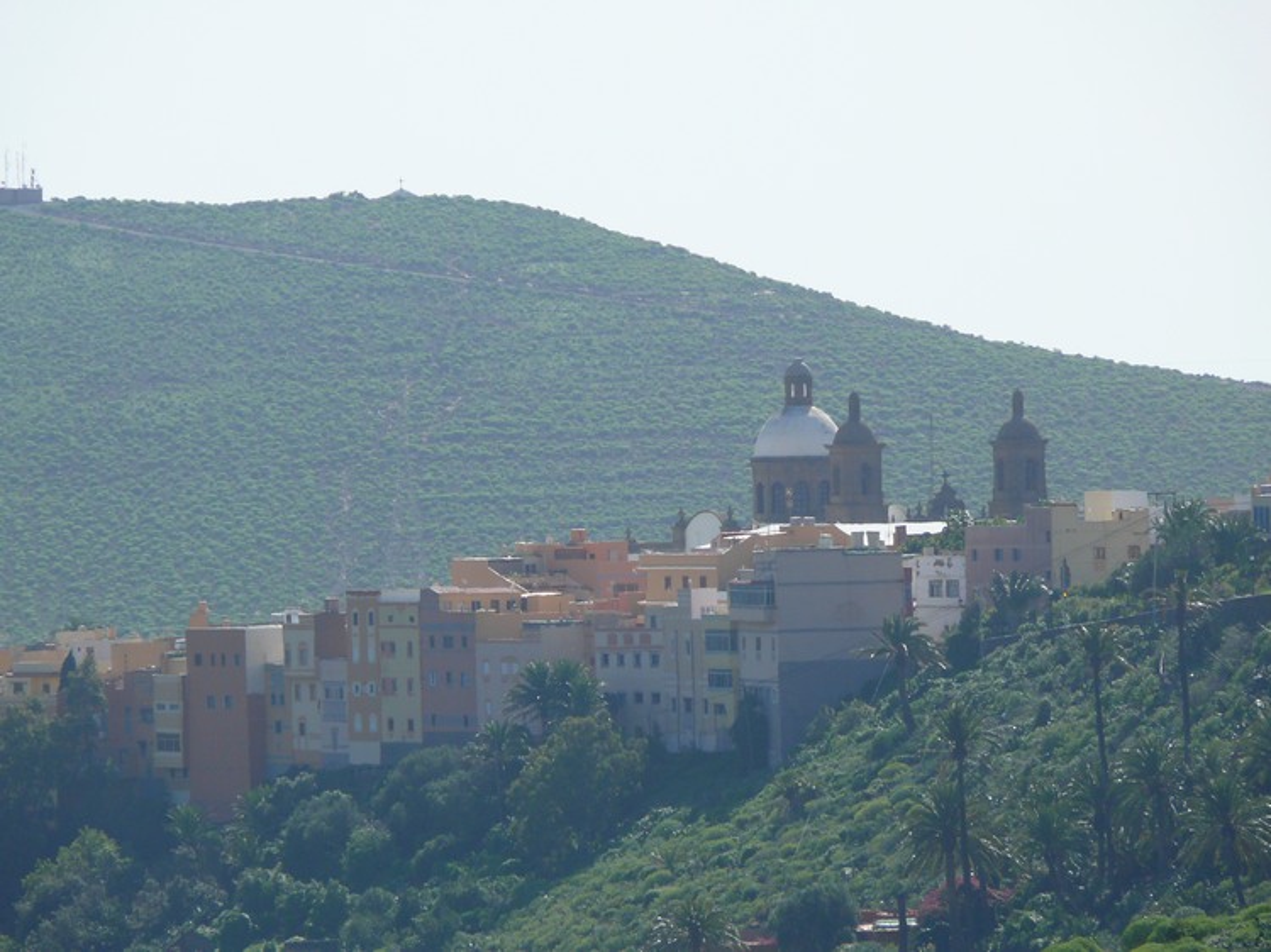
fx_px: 15416
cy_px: 476
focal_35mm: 420
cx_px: 636
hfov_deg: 4.7
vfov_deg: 3.5
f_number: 5.6
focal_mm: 88.8
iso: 100
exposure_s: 1/200
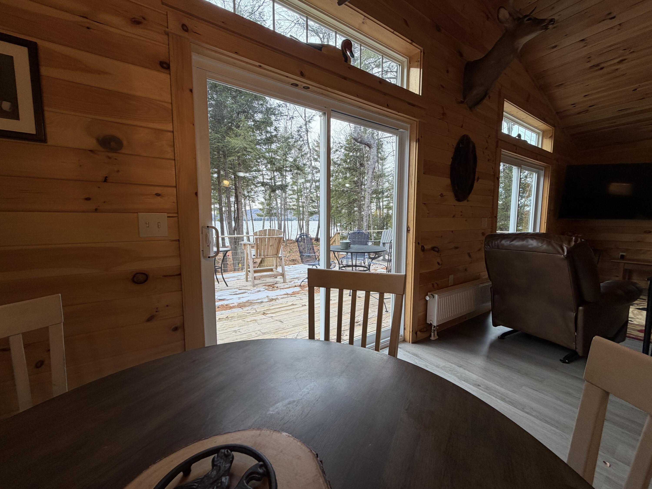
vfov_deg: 85.7
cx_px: 326
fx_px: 264
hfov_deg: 102.1
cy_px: 244
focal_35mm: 14
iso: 40
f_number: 2.2
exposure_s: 1/120
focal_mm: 2.22
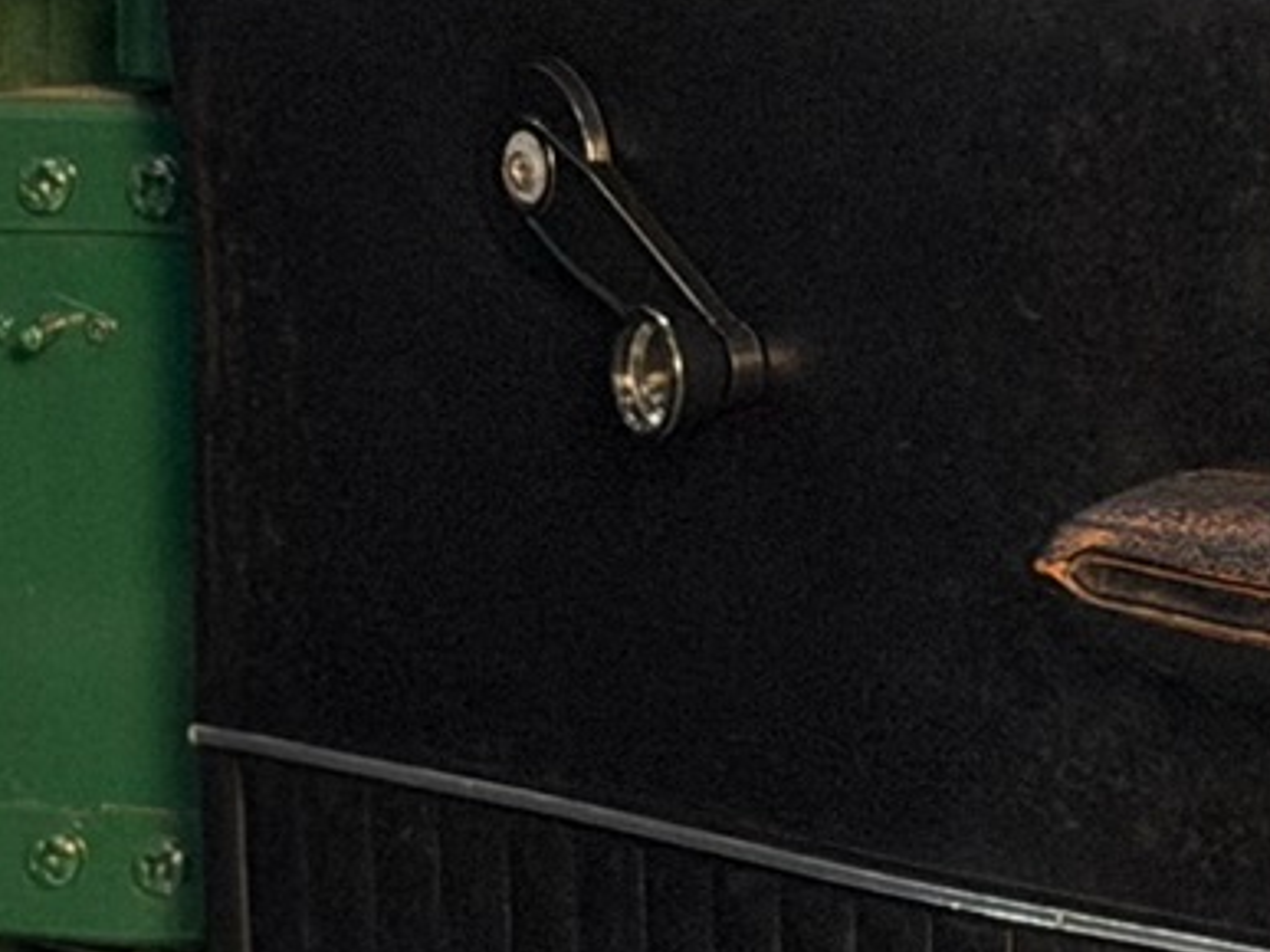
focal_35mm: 254
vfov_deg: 5.8
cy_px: 20
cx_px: 466
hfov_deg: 7.8
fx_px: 9316
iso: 250
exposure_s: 1/33
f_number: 1.78
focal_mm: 6.76
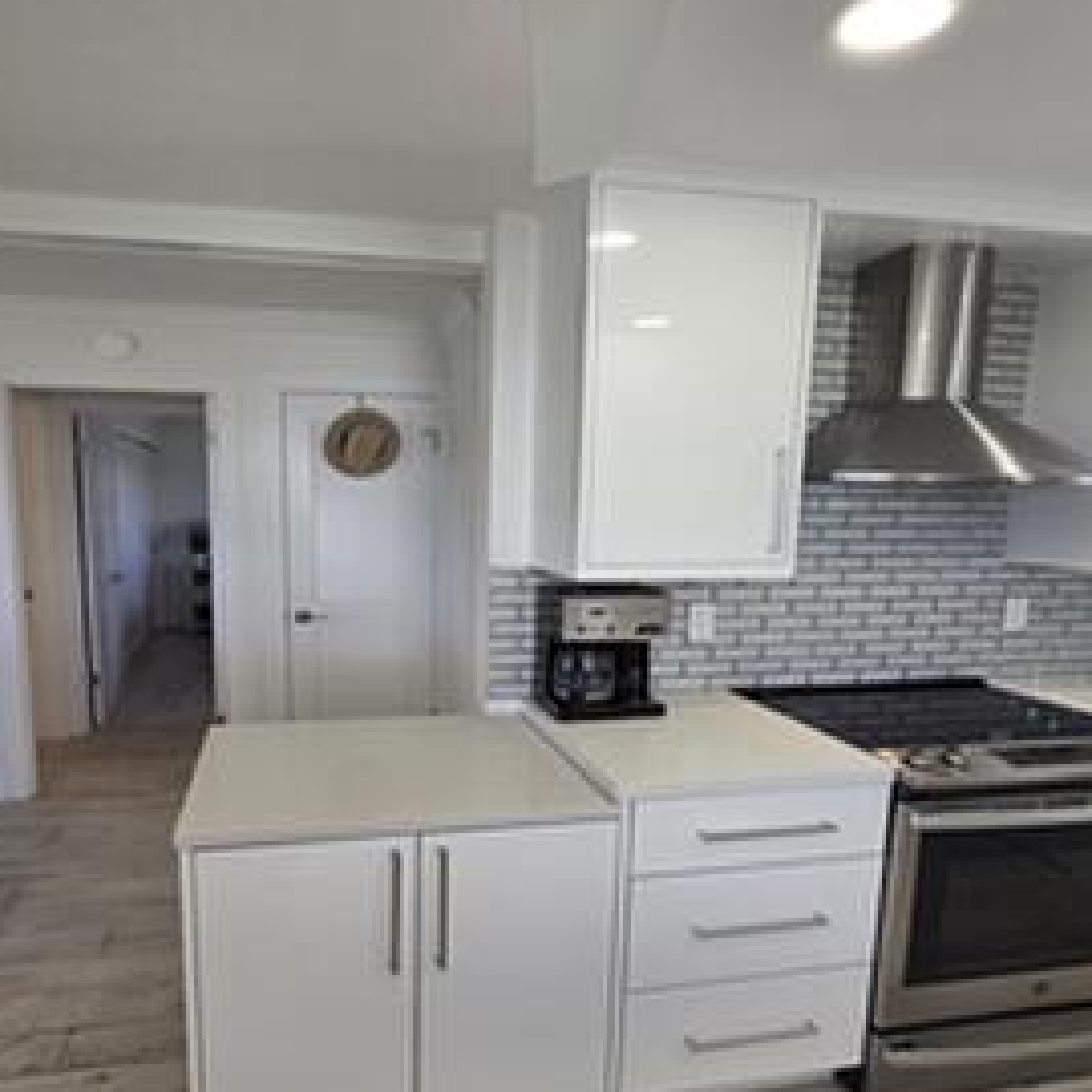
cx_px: 457
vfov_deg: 83.9
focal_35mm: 17
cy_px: 578
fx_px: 607
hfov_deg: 83.3
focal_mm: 2.2
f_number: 2.2
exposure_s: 1/120
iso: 80
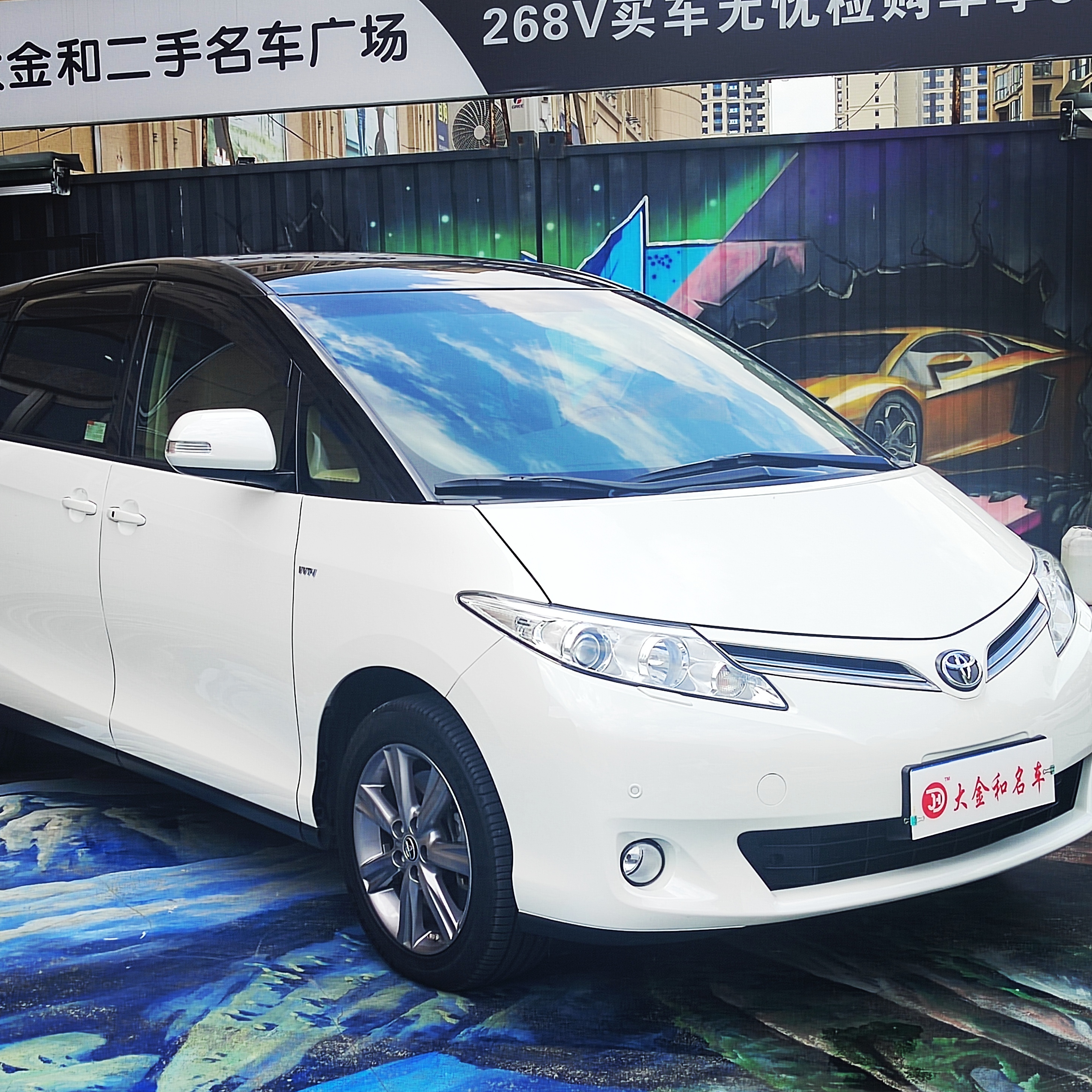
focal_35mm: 51
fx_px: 1820
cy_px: 549
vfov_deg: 33.4
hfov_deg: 33.3
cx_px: 471
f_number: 1.9
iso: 363
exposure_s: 1/1426
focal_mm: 5.52
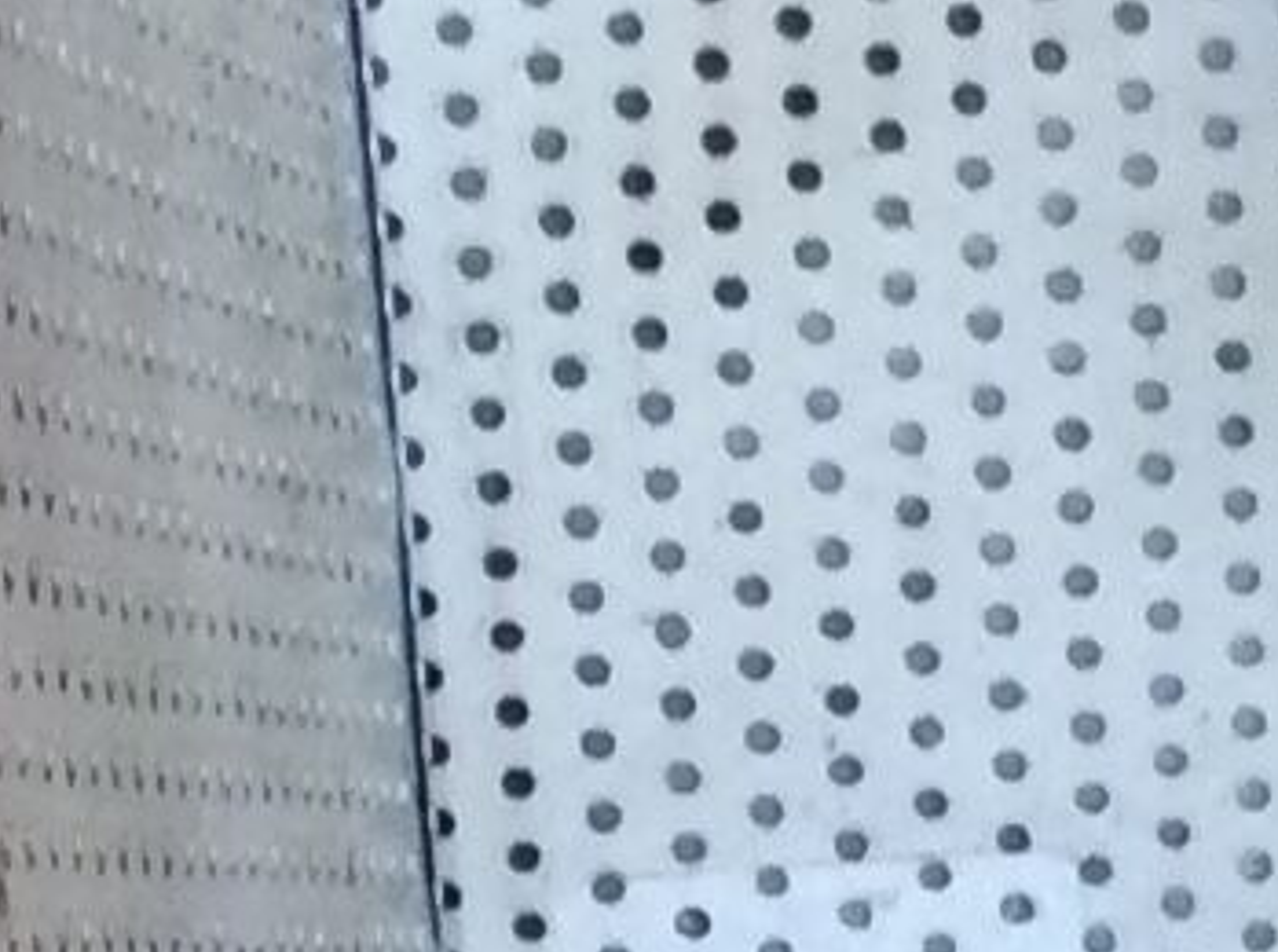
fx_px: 8766
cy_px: 319
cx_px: 2530
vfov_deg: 6.2
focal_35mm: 238
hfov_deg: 8.0
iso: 125
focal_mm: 3.3
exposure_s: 1/25
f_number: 2.4
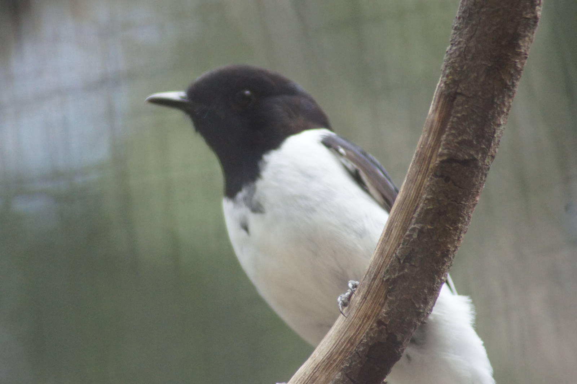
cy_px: 192
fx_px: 7208
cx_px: 288
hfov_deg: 4.6
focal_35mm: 450
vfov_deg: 3.1
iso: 1600
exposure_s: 1/250
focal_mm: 300
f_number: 5.6
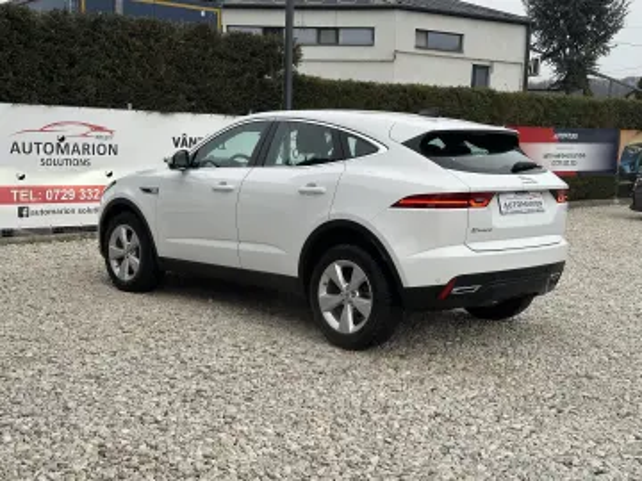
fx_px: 890
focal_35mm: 48
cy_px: 240
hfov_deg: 39.7
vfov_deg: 30.3
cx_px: 321
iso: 64
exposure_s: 1/162
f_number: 1.78
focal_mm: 6.86
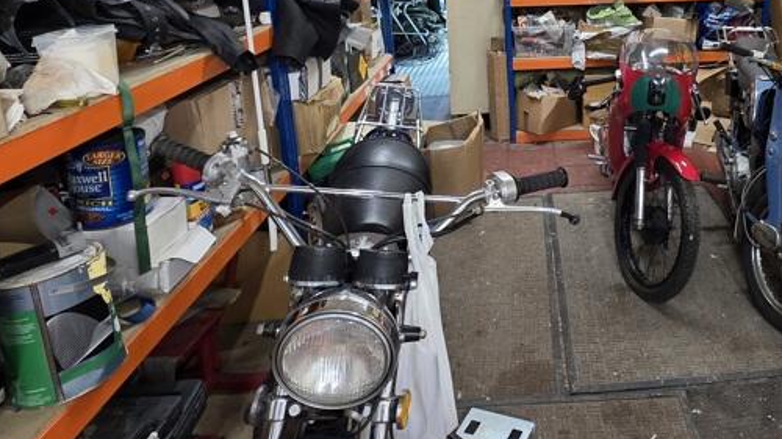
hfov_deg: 63.2
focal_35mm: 29
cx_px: 561
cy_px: 31
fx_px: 601
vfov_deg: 37.2
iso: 320
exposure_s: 1/50
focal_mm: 2.2
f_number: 1.9
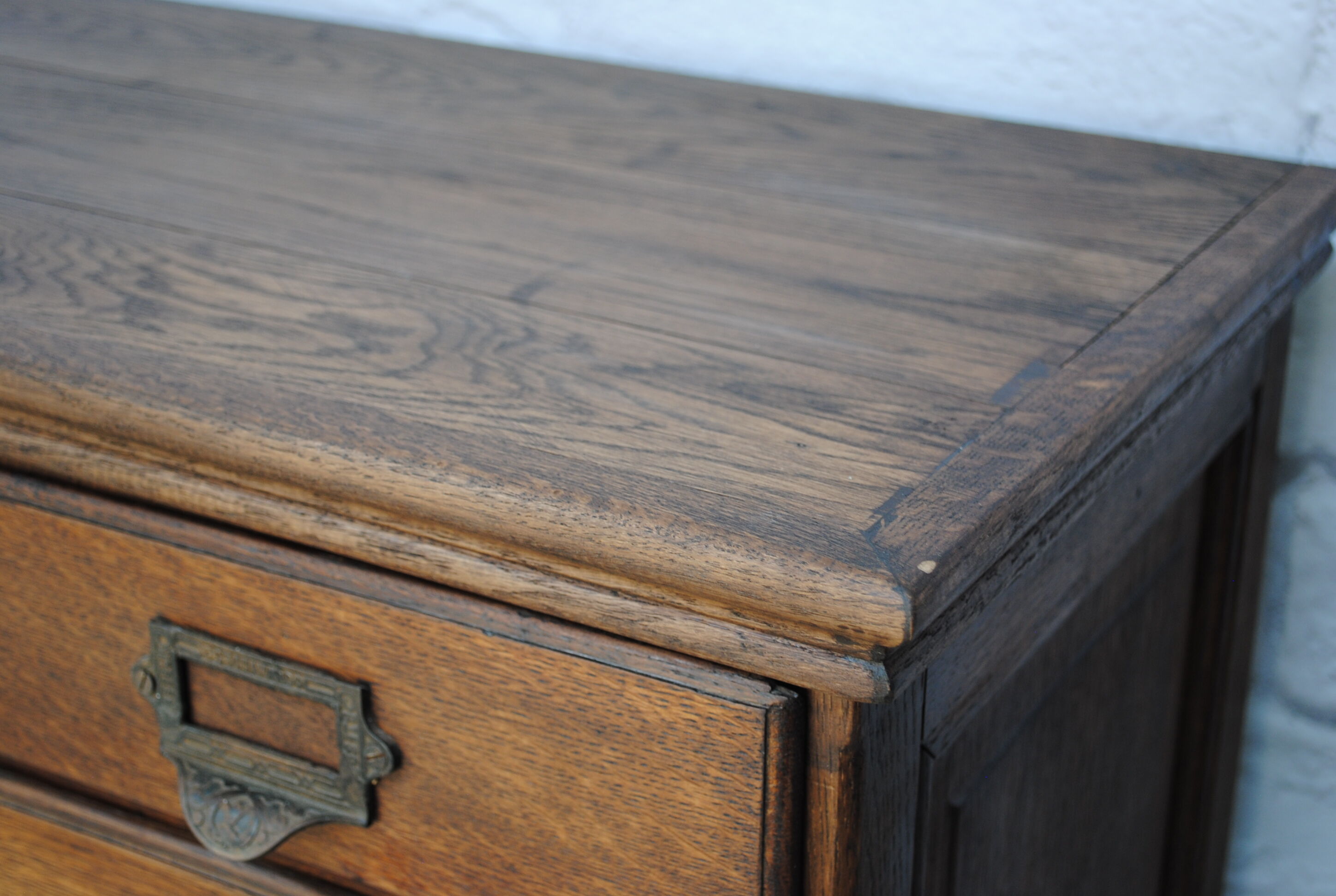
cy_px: 448
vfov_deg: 23.9
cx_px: 668
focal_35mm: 57
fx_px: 2120
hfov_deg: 35.0
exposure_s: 1/30
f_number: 5
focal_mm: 38
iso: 200
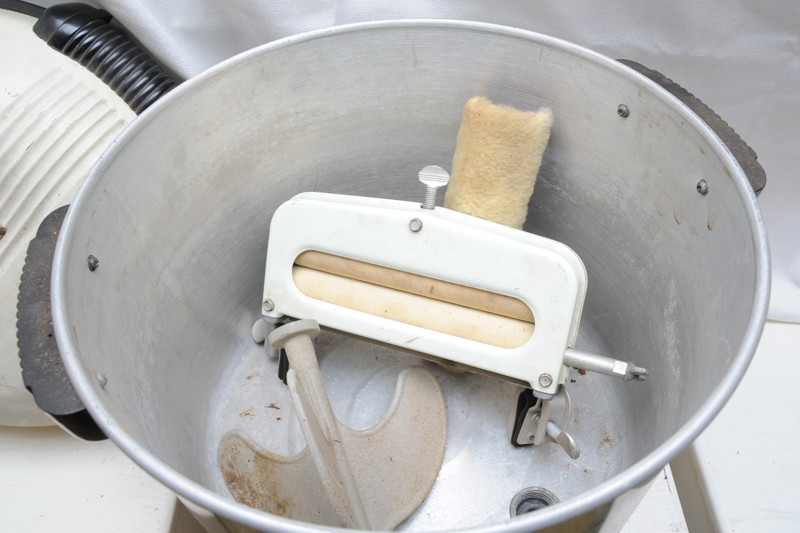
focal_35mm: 28
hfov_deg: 65.5
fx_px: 622
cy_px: 266
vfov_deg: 46.4
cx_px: 400
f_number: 11
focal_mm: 28
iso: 800
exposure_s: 1/160
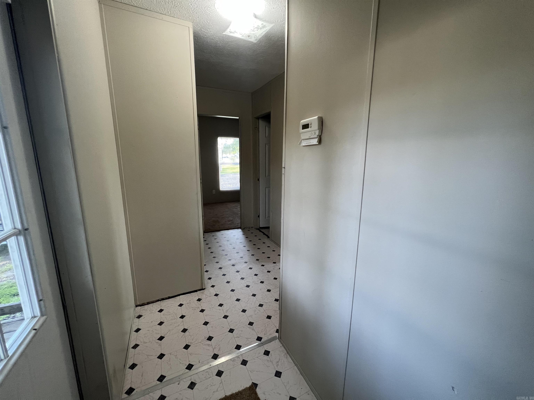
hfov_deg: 106.2
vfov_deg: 89.9
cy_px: 200
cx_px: 267
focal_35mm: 13
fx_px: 201
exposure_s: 1/99
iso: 200
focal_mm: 1.57
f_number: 1.8
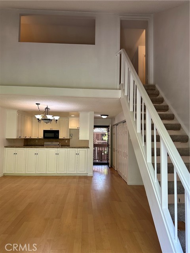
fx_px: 176
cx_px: 95
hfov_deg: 56.8
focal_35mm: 24
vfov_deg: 71.6
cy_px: 126
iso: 160
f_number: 1.78
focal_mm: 6.86
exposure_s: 1/120
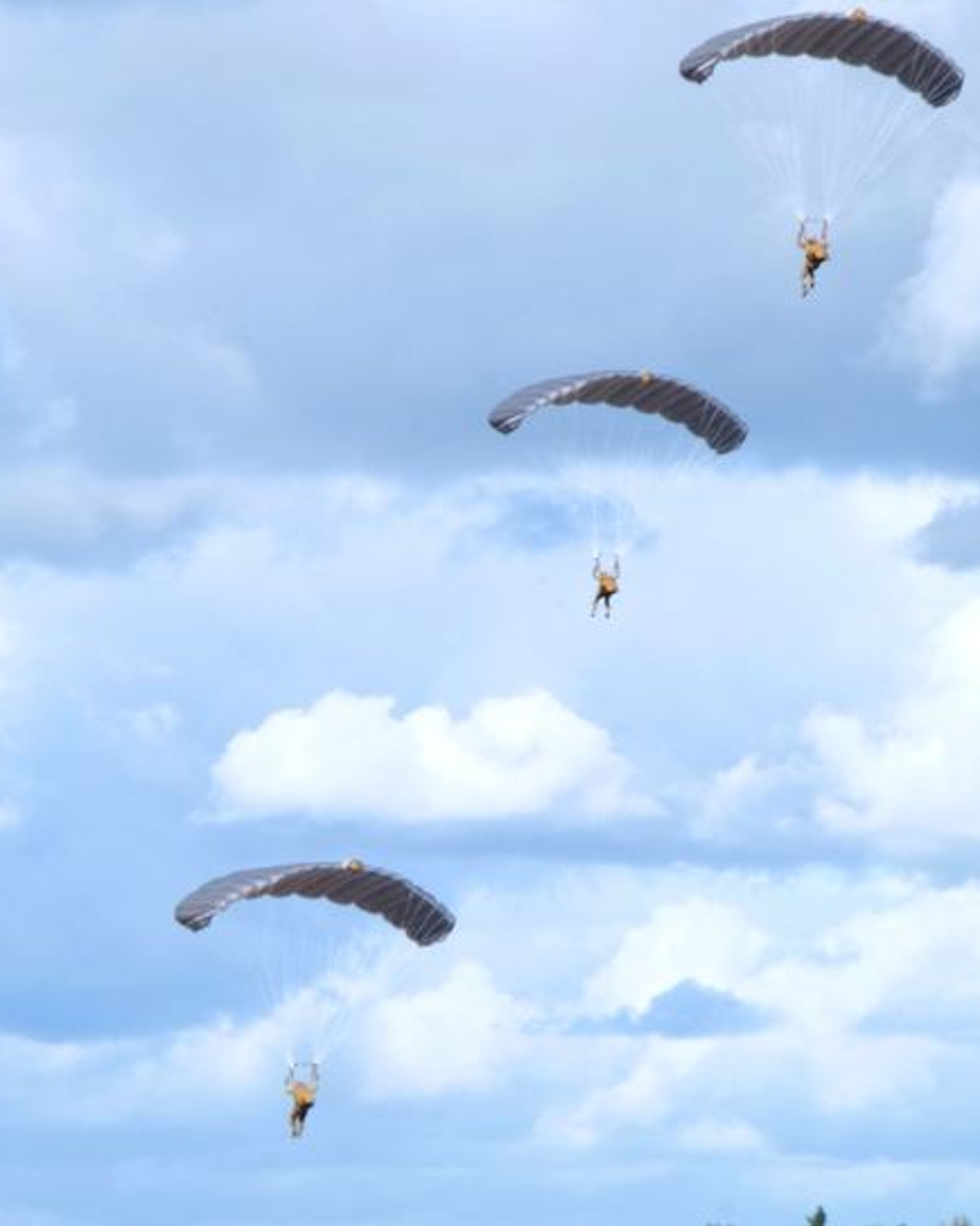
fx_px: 6747
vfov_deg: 10.4
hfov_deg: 8.3
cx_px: 510
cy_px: 668
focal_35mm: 186
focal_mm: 104.2
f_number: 22
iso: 400
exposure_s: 1/60
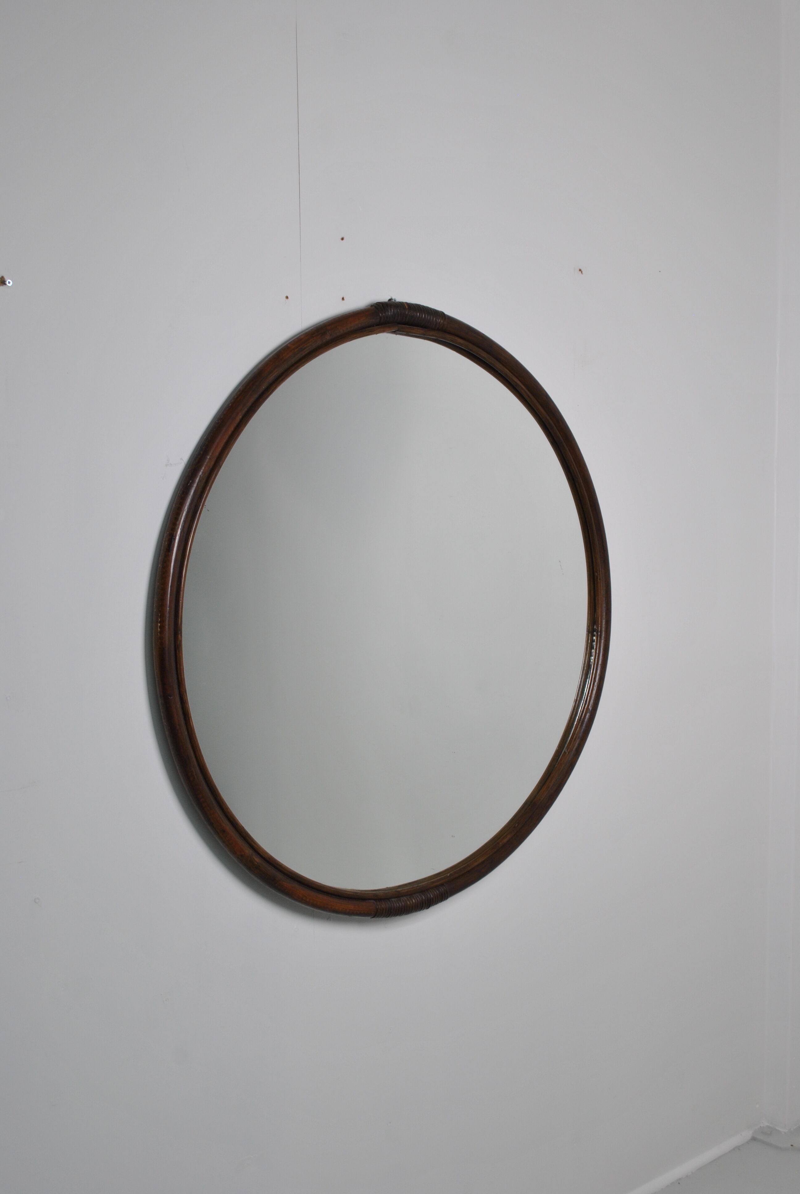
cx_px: 400
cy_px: 597
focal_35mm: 45
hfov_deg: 29.9
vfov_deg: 43.6
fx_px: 1496
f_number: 6.3
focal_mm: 30
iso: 250
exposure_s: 1/30
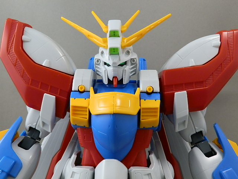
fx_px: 254
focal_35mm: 37
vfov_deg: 38.7
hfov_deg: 50.1
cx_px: 119
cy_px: 90
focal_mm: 6.67
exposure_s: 1/13
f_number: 3.5
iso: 200
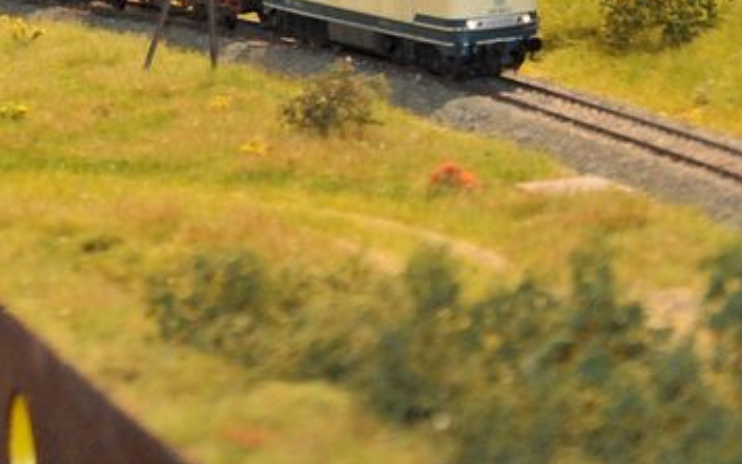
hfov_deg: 8.2
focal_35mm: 254
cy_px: -218
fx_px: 5136
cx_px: 31
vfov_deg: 5.1
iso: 1600
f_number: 5.6
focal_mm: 58
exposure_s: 1/60
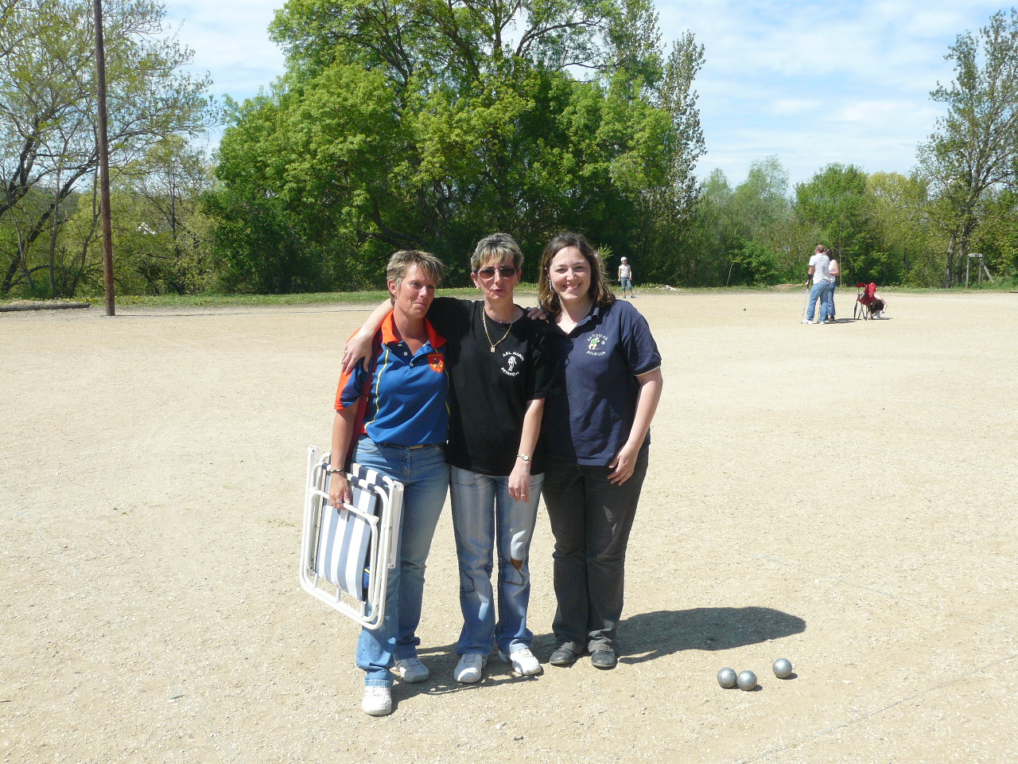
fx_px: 1059
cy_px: 382
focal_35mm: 36
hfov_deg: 51.4
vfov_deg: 39.7
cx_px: 509
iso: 100
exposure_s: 1/320
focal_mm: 6
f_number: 5.6
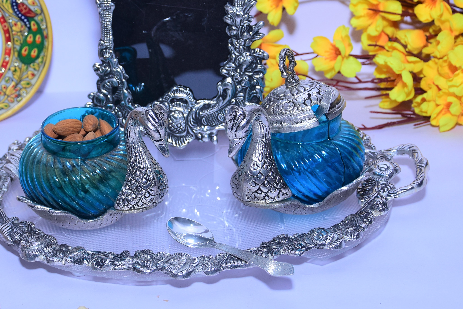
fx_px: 1039
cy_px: 118
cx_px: 177
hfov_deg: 25.1
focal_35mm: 81
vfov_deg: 16.9
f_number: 5
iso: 250
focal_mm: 35
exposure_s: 1/125
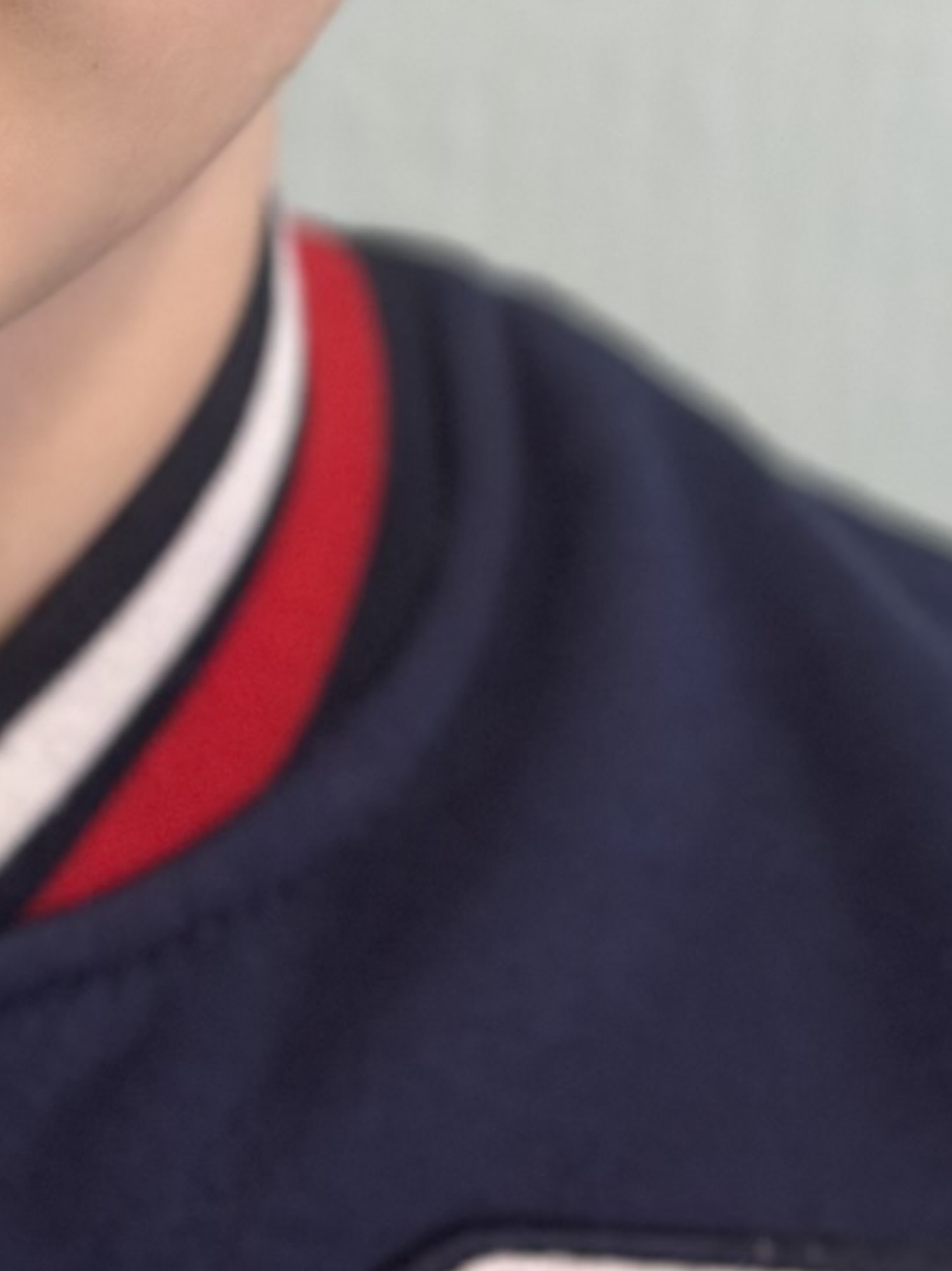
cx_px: -288
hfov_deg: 6.9
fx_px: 7816
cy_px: -547
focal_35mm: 213
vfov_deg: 9.1
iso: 160
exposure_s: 1/60
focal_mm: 6.86
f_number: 1.78
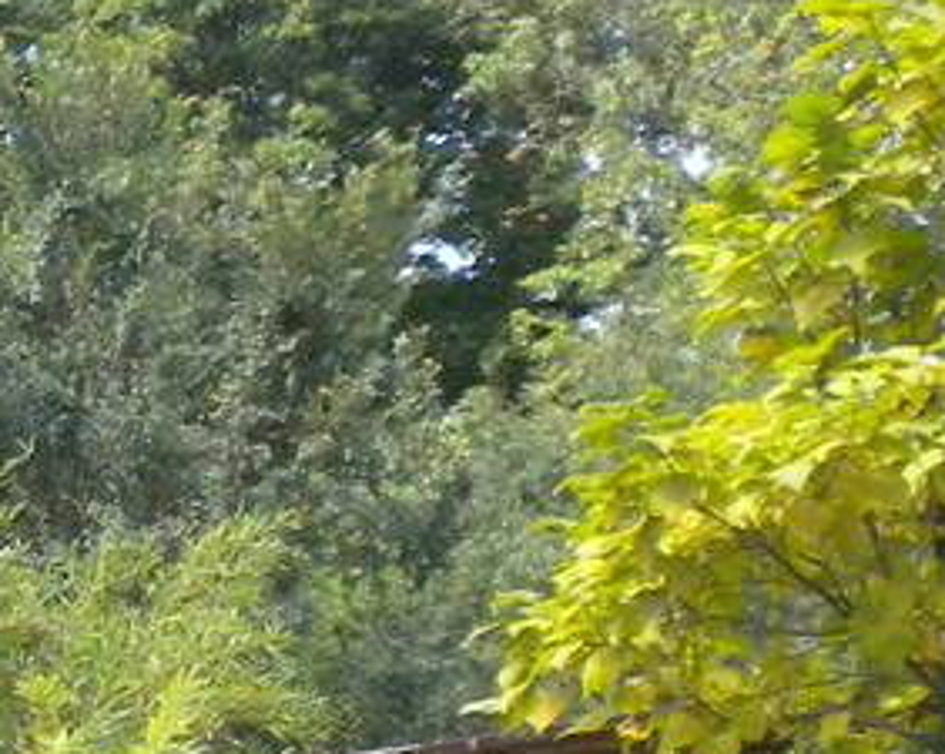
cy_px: 875
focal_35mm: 205
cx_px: -385
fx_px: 5728
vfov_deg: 7.5
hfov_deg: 9.2
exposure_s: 1/500
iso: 304
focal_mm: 6.6
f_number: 3.5
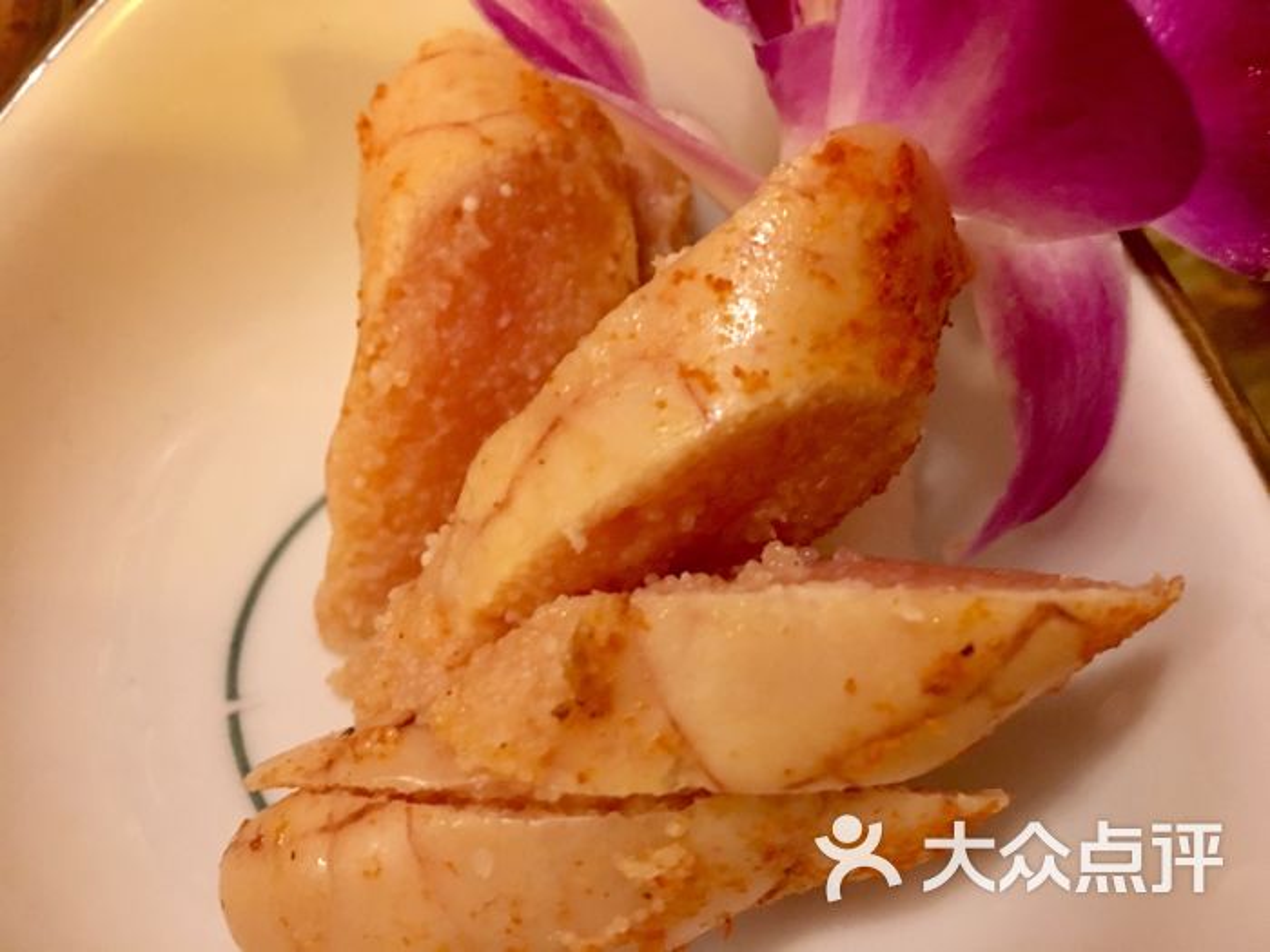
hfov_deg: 61.7
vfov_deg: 48.2
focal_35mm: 29
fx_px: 1064
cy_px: 476
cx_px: 635
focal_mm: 4.15
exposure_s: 1/4
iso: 125
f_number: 2.2
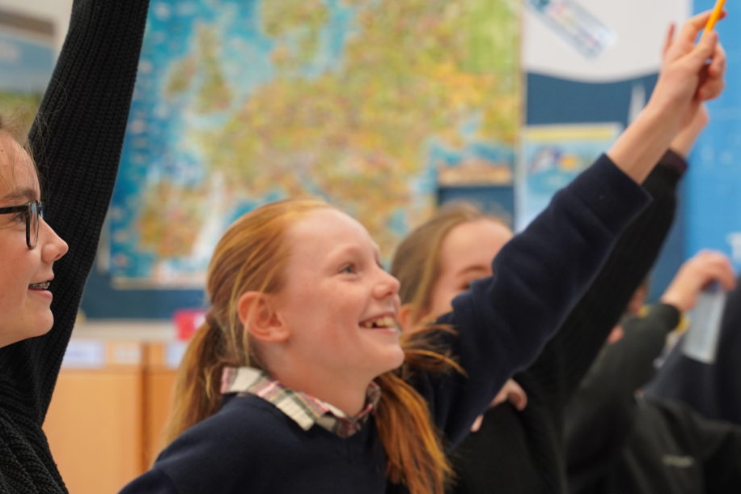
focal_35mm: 116
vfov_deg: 11.8
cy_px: 253
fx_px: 2387
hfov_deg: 17.6
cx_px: 352
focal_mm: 59
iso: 1600
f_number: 4
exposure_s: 1/160
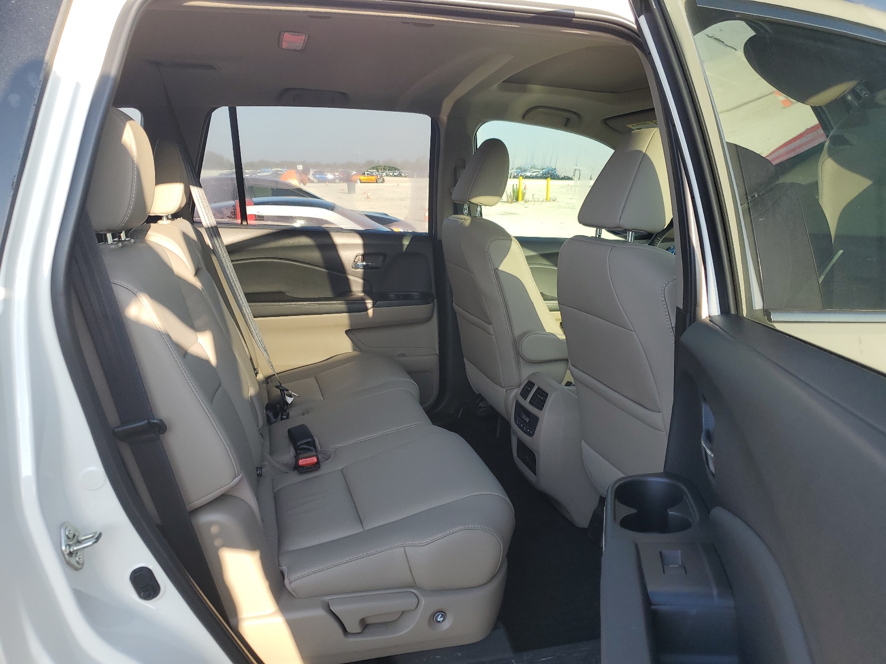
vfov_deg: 53.1
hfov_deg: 67.3
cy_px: 332
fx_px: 665
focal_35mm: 26
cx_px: 443
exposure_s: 1/400
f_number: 1.5
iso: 50
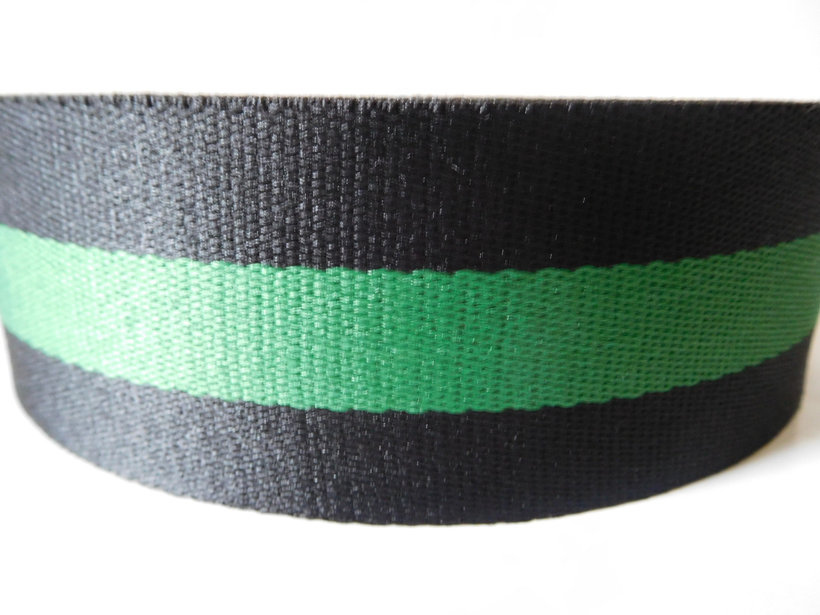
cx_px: 410
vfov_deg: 54.9
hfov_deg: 69.4
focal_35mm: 25
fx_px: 592
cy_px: 308
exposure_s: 1/8
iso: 450
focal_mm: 4.5
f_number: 3.4
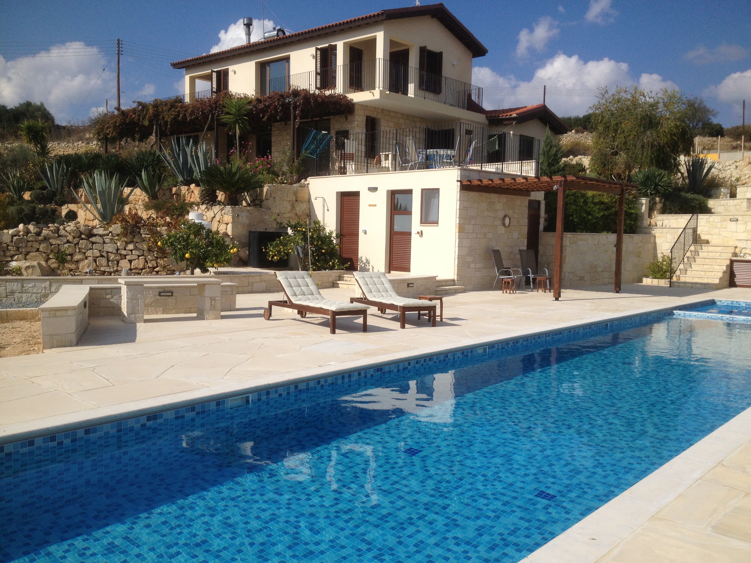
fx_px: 759
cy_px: 282
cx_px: 376
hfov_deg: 52.6
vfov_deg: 40.7
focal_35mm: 35
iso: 50
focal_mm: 4.28
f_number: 2.4
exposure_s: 1/3460
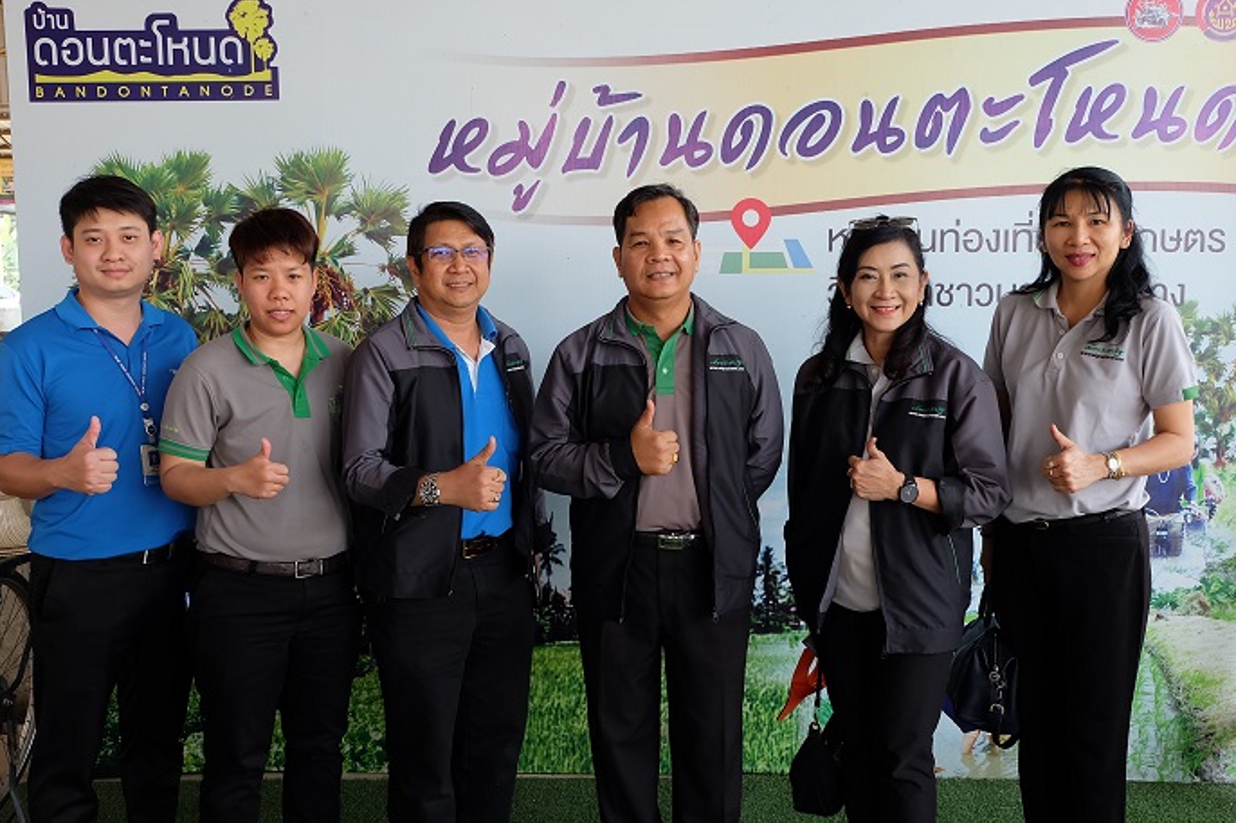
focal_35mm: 35
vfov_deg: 37.8
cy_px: 412
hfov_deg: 54.4
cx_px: 616
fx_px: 1201
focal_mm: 20.1
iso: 400
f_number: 4.5
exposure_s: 1/56
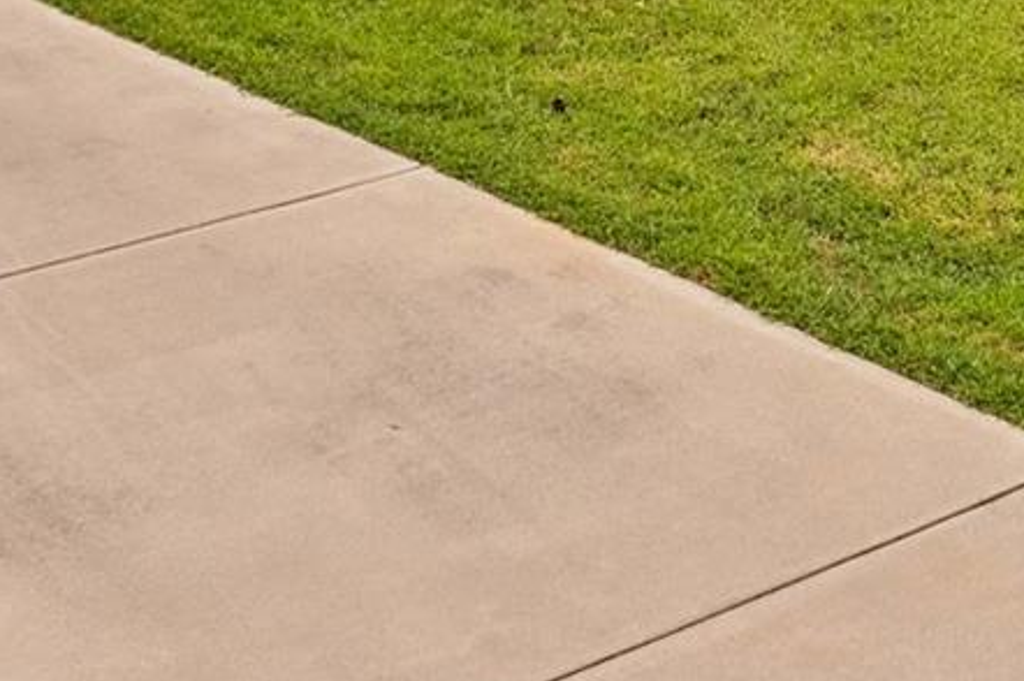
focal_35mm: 102
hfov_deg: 19.4
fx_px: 2899
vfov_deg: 11.9
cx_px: 1031
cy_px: -684
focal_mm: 8.38
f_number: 2.8
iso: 100
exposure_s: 1/350
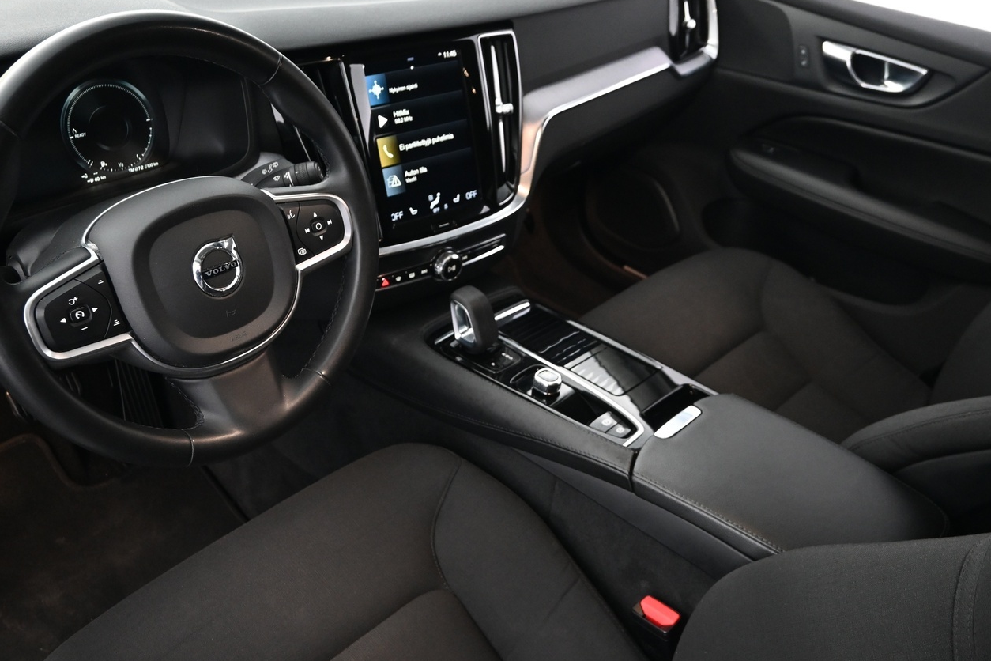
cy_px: 383
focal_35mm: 31
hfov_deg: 60.3
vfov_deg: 42.2
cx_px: 488
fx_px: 853
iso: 1600
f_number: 3.5
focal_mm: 16
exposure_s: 1/8
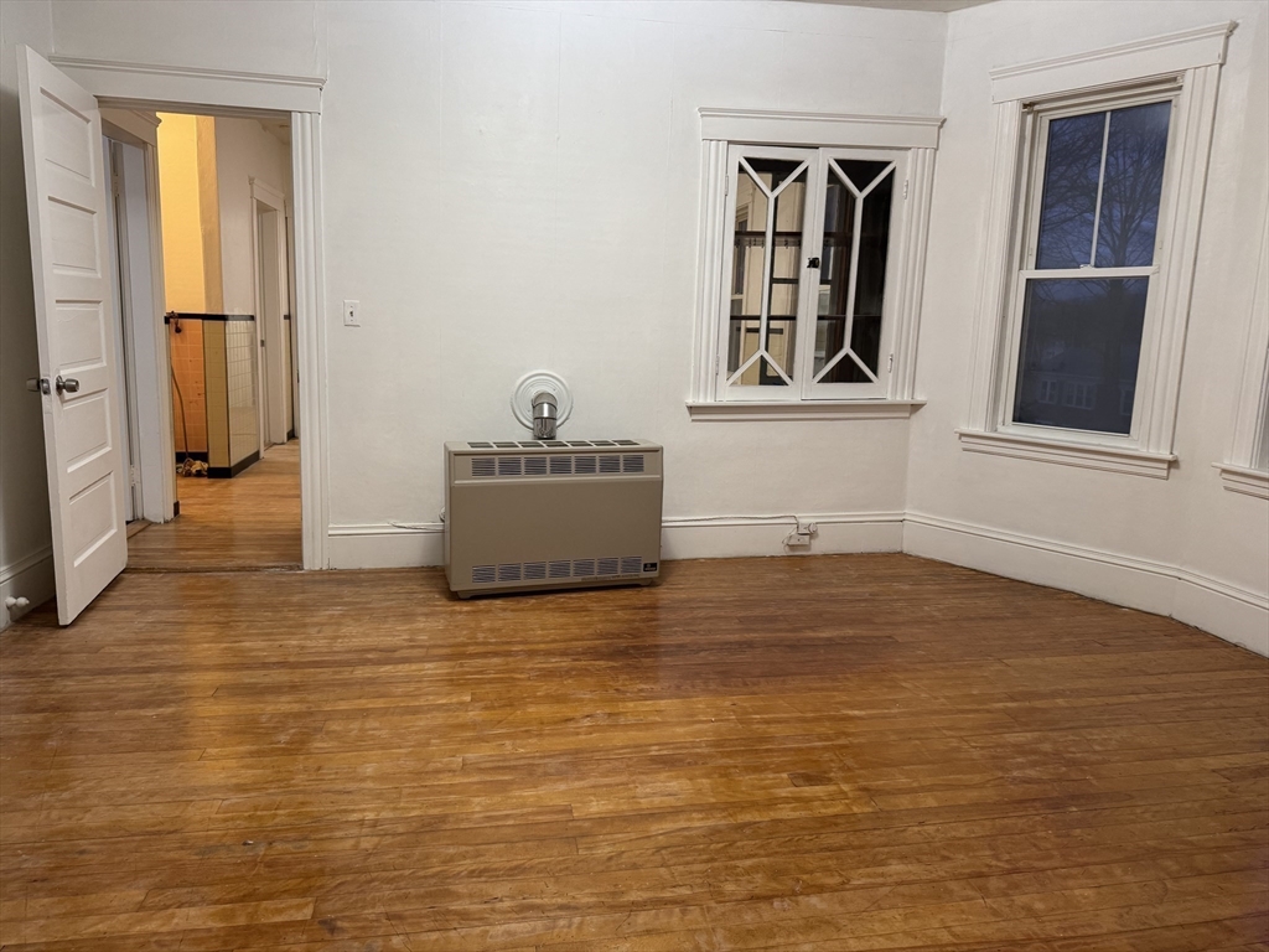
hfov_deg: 71.6
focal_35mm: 24
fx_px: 880
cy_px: 476
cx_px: 634
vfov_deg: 56.8
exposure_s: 1/60
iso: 250
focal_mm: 6.76
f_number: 1.78
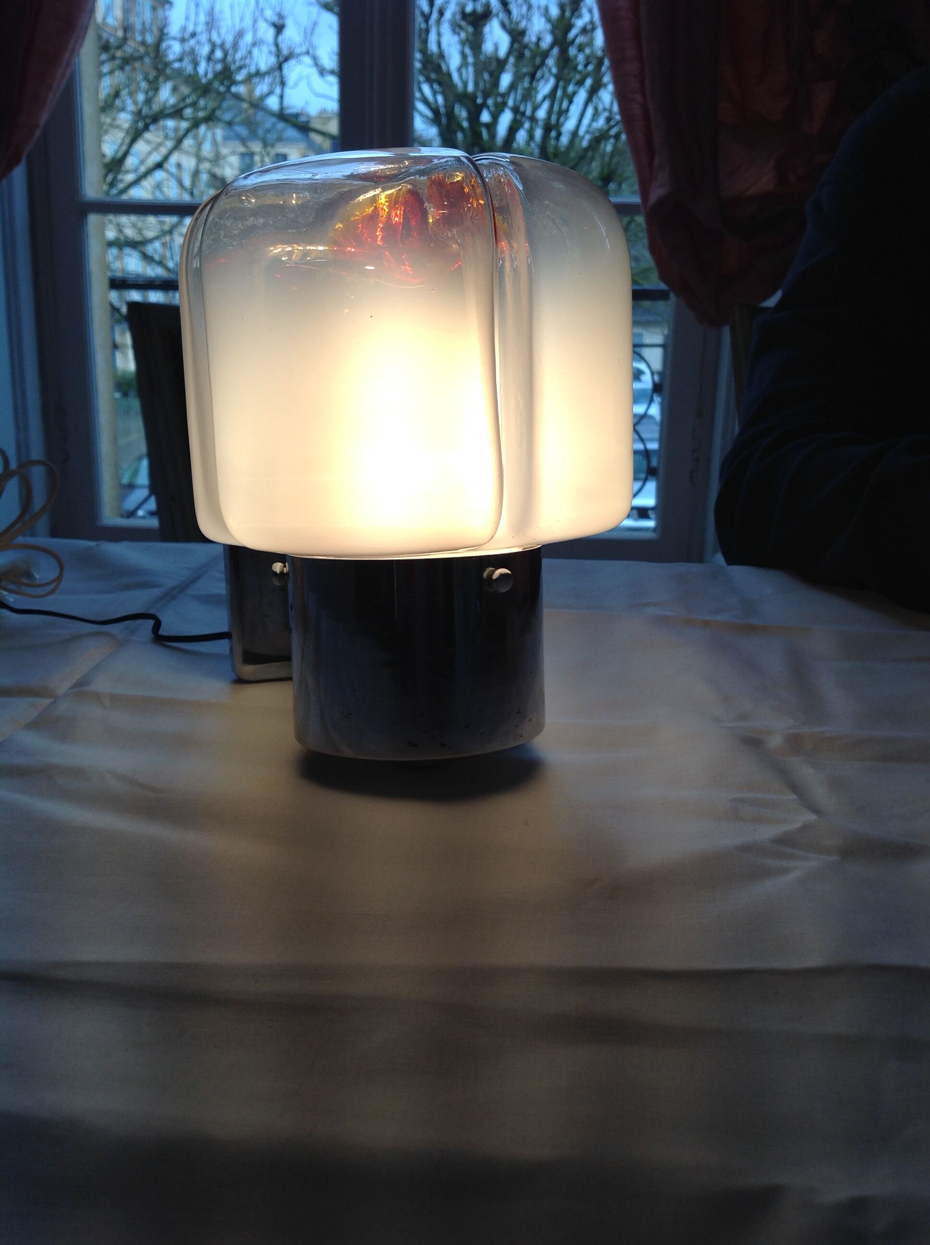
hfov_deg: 40.6
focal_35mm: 35
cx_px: 465
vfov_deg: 52.7
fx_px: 1257
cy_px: 622
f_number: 2.4
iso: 50
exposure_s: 1/184
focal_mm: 4.28
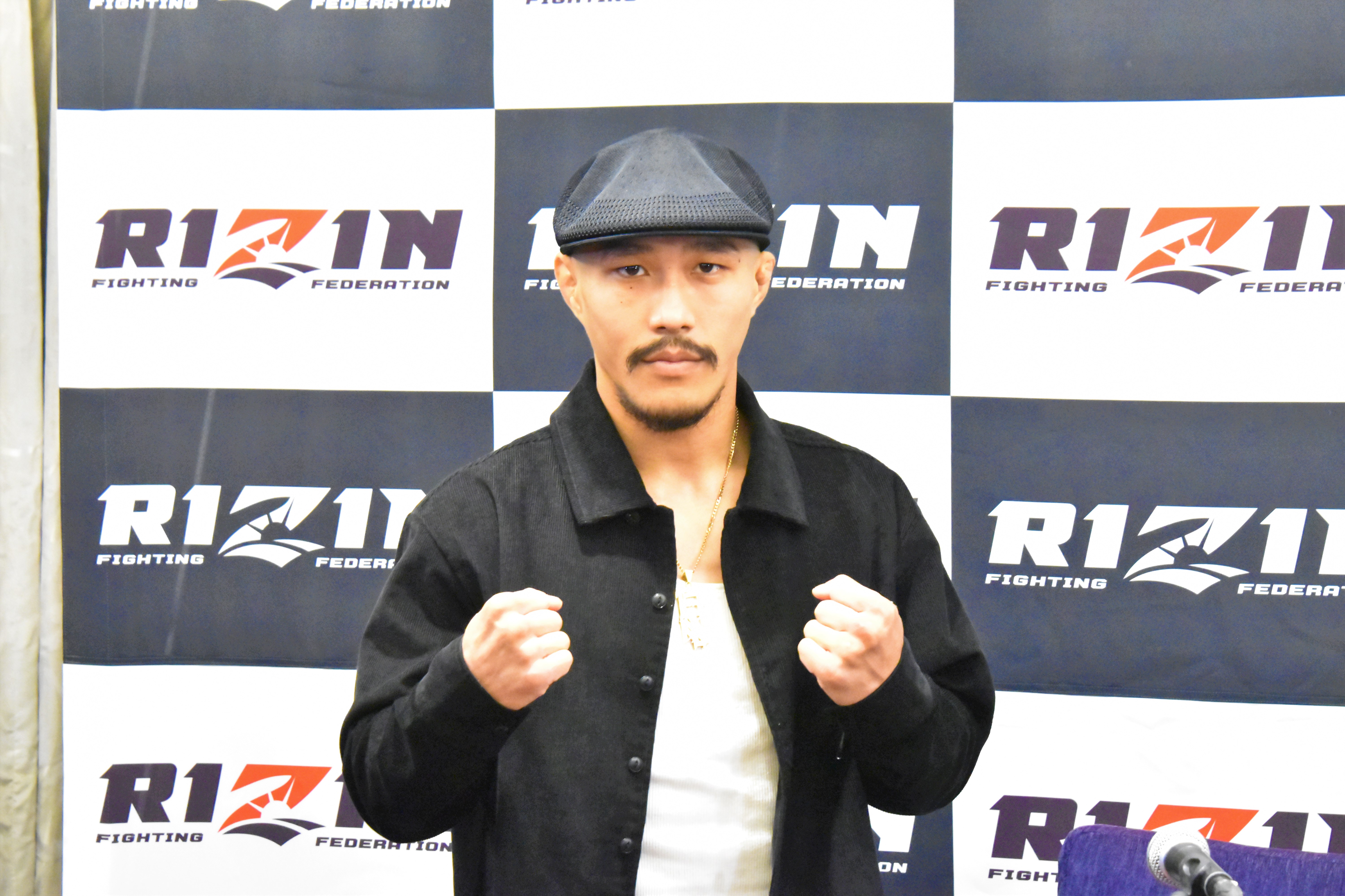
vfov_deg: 8.7
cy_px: 448
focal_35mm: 158
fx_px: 5884
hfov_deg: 13.0
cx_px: 672
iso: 16000
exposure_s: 1/160
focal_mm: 105
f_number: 8
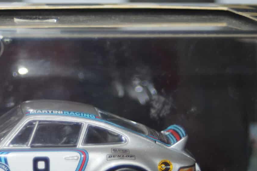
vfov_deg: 8.1
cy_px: 121
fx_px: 1206
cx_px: 53
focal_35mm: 169
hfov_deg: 12.1
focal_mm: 70
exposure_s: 1/160
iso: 320
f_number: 5.6
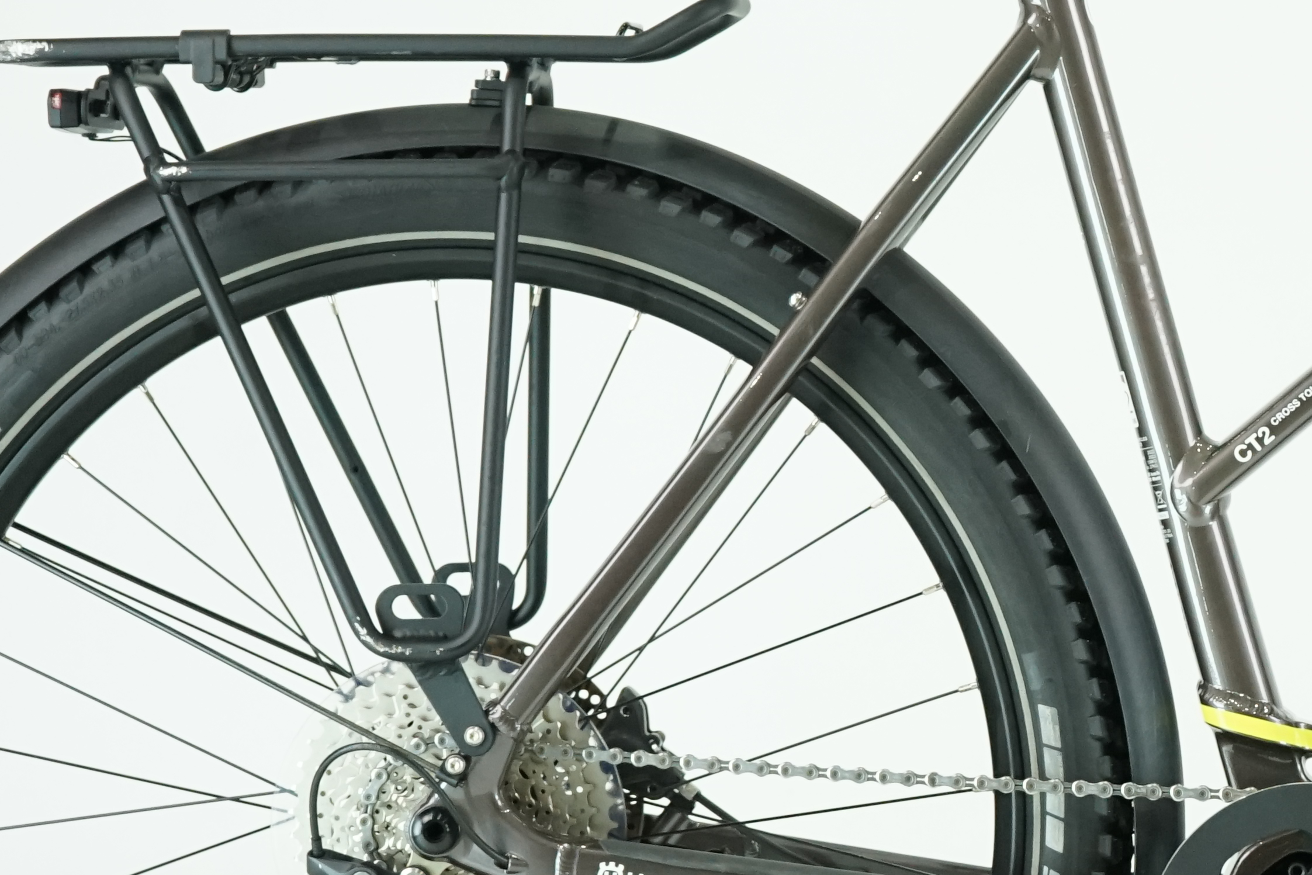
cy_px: 407
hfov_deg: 13.0
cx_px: 1508
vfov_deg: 8.9
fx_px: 5649
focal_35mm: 155
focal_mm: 58
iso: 2000
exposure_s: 1/200
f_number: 5
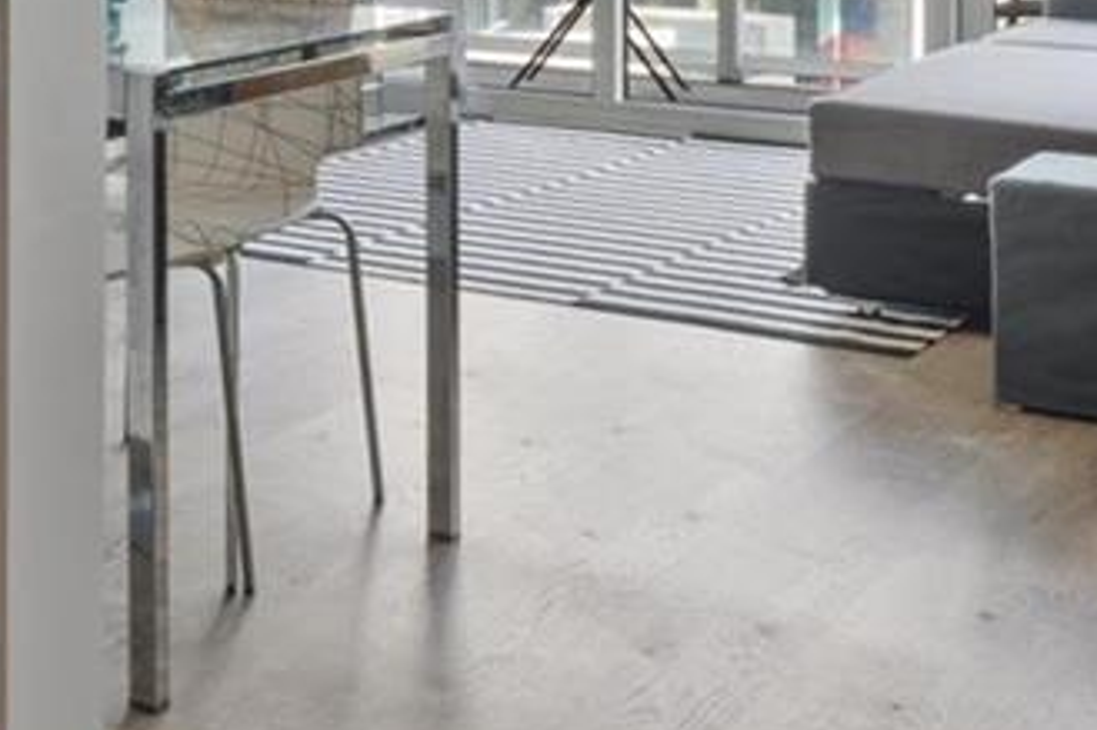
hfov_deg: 22.9
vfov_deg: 17.3
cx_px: -520
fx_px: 2223
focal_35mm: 73
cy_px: -273
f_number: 9
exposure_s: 1.6
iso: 100
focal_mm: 10
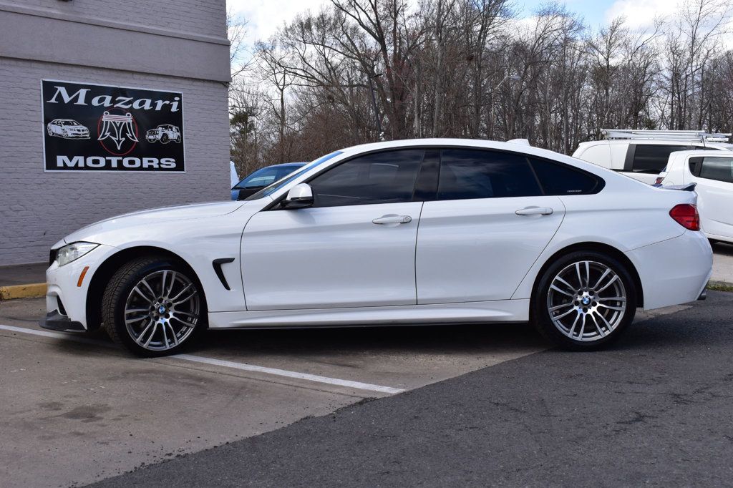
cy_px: 244
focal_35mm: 45
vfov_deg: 29.8
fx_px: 916
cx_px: 366
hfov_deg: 43.6
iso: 400
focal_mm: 30
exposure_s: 1/400
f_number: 11
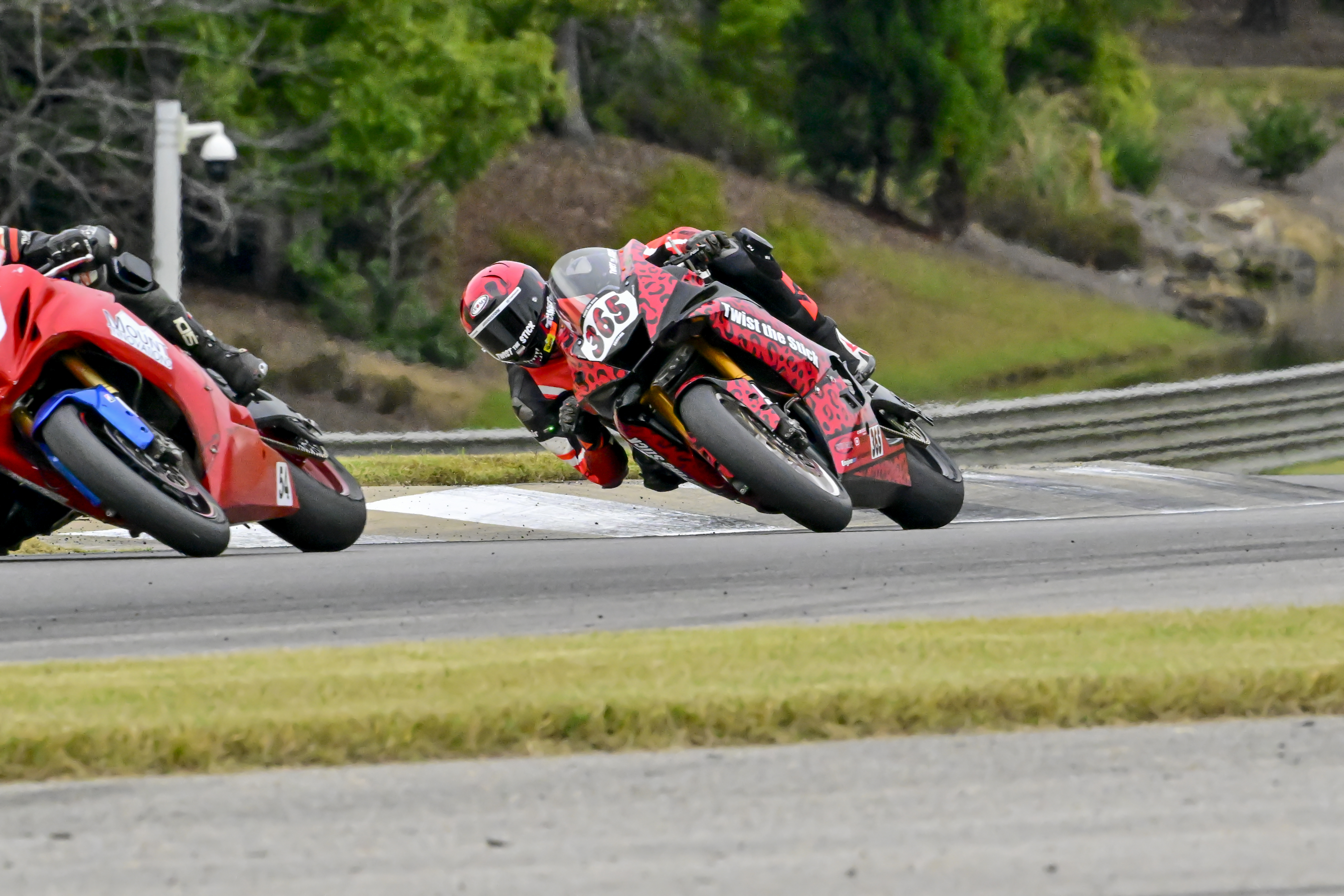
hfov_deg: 2.5
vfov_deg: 1.6
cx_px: 672
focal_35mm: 840
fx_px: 31350
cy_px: 448
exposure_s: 1/1250
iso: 10000
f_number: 16
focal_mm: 560
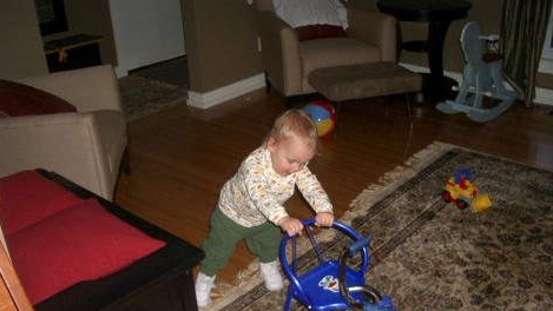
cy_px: 205
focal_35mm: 39
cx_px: 281
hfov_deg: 51.6
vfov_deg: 30.2
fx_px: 572
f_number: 2.6
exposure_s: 1/40
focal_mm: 5.8
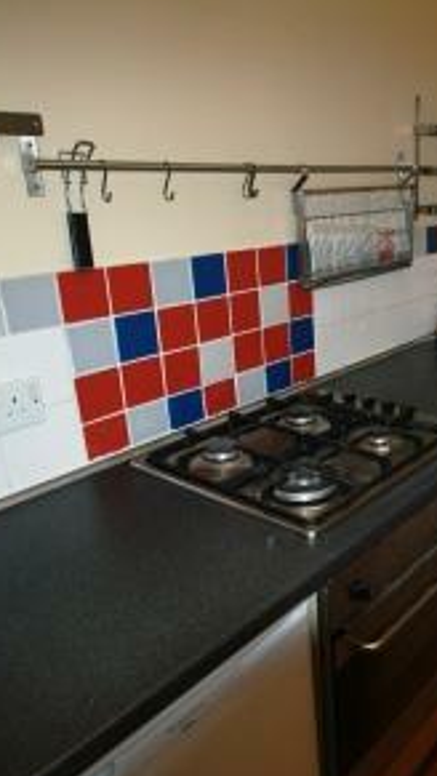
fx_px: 597
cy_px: 393
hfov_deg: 37.6
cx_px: 392
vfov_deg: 66.0
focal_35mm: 29
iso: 400
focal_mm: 12
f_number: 5.6
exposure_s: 1/60
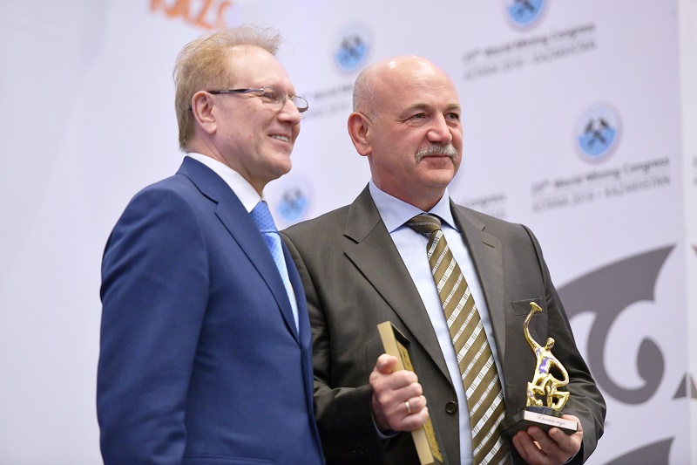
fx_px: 3097
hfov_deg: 12.8
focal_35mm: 160
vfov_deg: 8.6
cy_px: 232
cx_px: 348
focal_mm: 160
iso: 3200
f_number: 3.2
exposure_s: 1/160
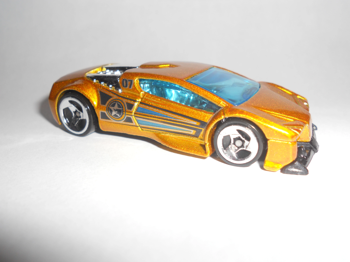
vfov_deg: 44.2
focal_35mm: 32
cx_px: 175
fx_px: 324
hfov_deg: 56.8
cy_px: 131
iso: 80
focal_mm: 5.8
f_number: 8.8
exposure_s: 1/25
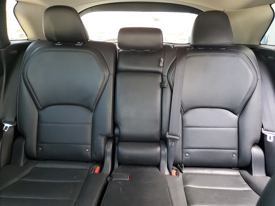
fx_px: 207
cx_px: 138
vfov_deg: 53.1
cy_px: 103
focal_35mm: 26
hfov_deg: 67.3
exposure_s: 1/60.2
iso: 101
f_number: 1.5
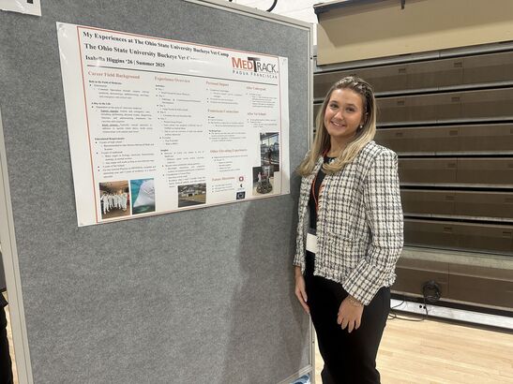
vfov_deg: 56.8
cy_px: 192
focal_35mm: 24
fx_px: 356
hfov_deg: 71.6
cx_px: 256
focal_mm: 6.86
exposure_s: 1/62
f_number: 1.78
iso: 125
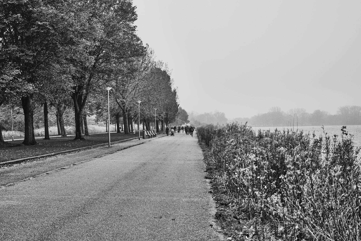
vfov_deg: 24.0
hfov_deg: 35.3
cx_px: 193
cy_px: 120
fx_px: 567
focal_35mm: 57
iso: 80
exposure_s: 1/20
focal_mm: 35
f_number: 2.8
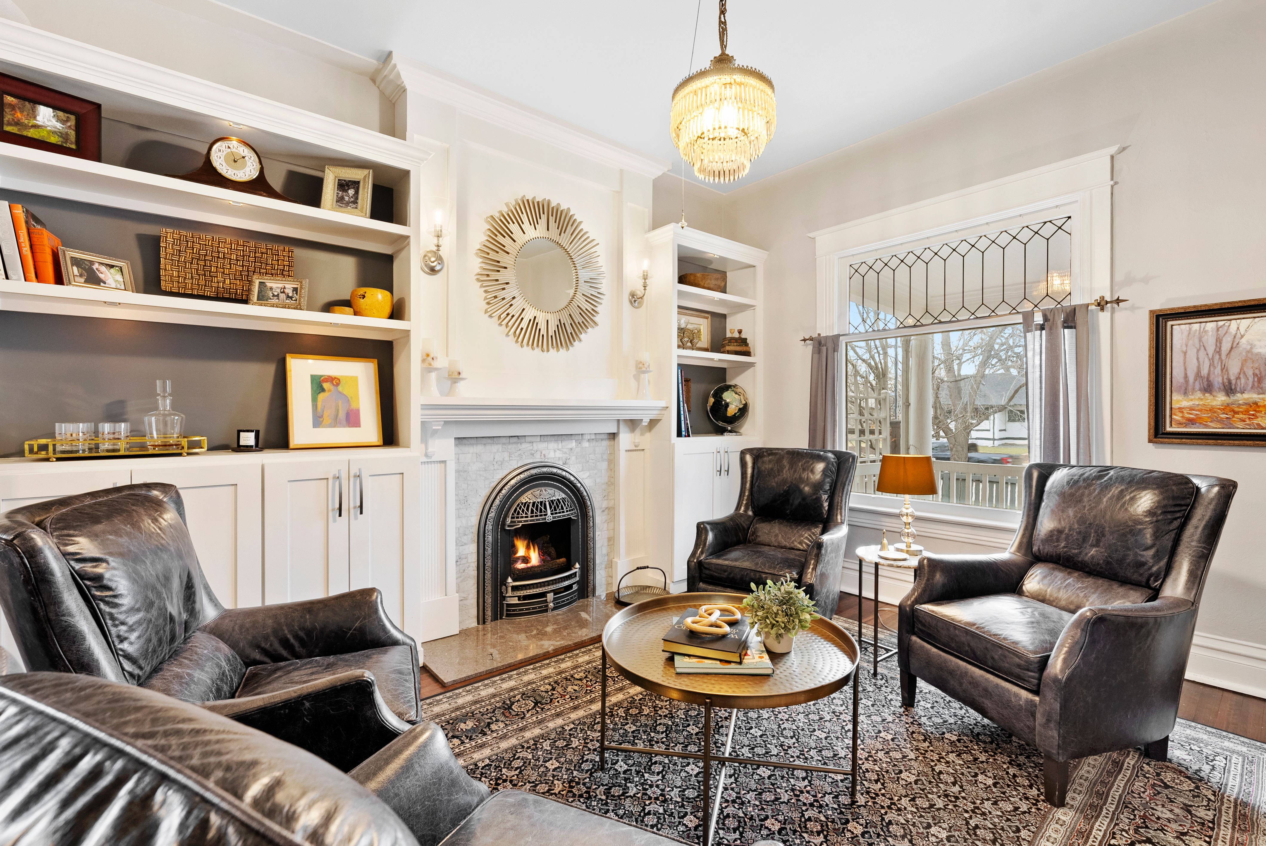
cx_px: 633
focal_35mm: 16
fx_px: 563
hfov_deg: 96.7
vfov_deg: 73.8
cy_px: 423
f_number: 8
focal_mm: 16
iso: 800
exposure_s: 1/1.67
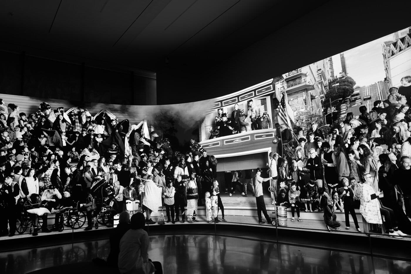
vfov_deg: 46.4
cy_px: 137
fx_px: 320
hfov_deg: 65.5
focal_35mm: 28
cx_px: 206
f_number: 1.7
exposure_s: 1/160
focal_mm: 28
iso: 100
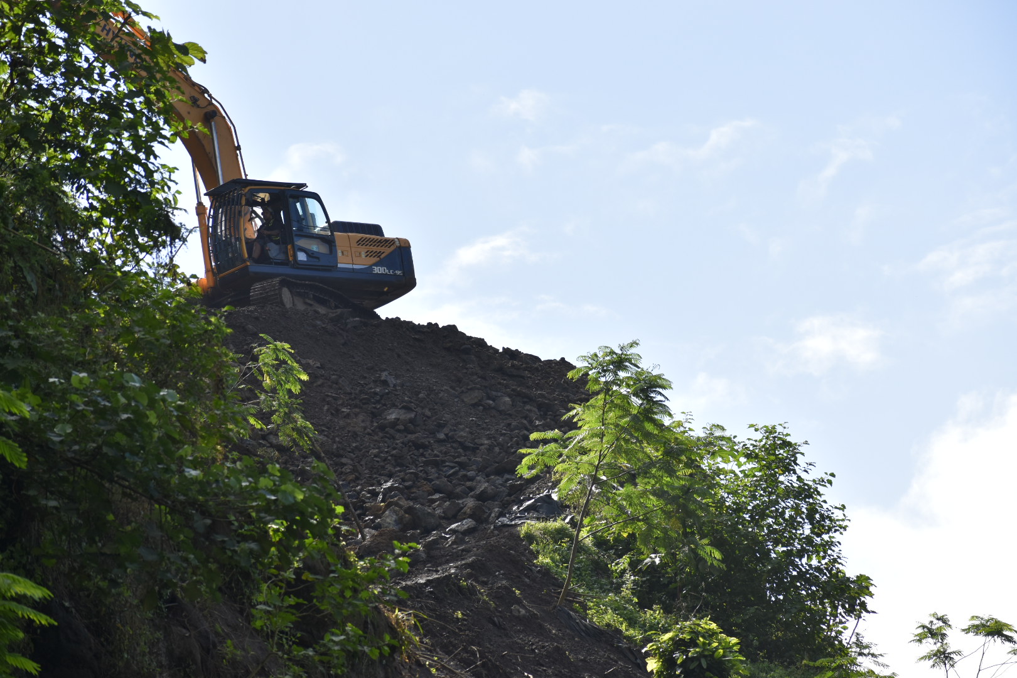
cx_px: 508
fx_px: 5932
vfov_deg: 6.5
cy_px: 339
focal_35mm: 210
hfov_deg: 9.8
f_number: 8
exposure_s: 1/500
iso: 200
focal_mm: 140
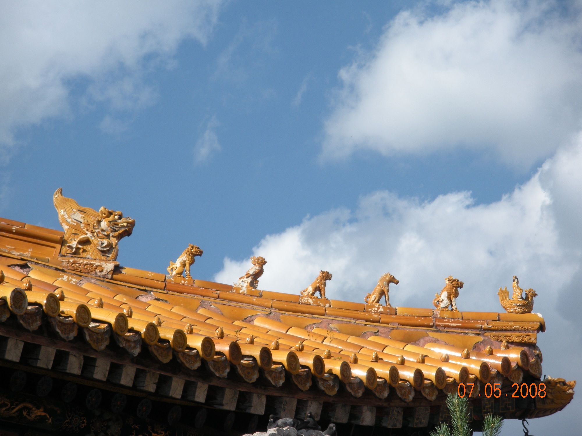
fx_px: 2505
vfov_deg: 10.0
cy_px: 218
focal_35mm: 149
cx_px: 291
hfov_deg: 13.3
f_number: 5.4
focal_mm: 26
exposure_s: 1/310
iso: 64
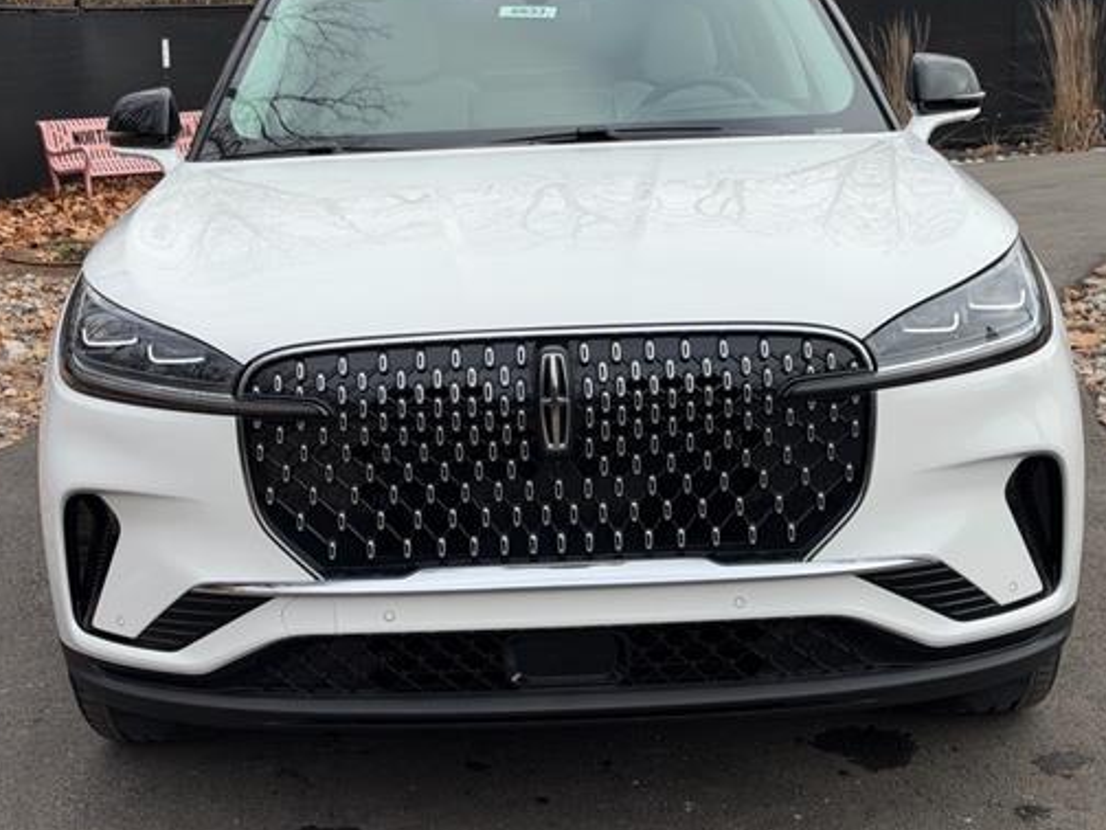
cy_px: 321
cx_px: 527
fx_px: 1949
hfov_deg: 31.7
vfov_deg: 24.0
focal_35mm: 61
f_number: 1.78
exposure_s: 1/2208
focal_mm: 6.76
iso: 64
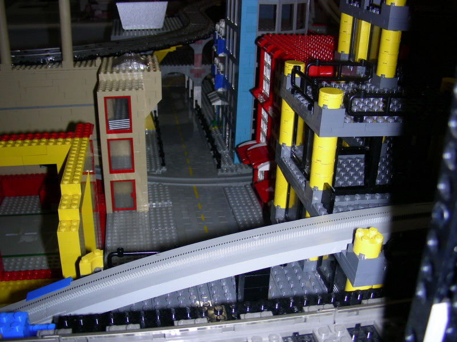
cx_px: 228
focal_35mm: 38
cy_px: 171
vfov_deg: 37.7
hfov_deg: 49.0
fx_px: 502
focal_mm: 6.3
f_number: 3.5
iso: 50
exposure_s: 1/60.1
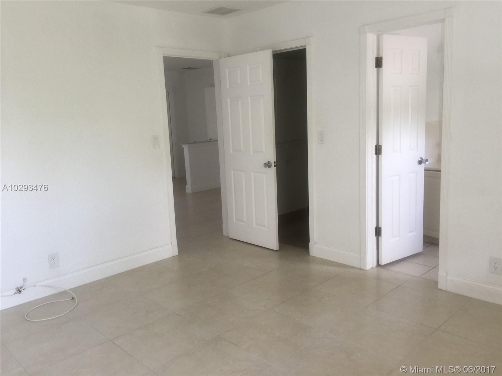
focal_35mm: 29
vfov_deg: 48.2
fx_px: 421
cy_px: 188
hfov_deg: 61.7
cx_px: 251
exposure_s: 1/30
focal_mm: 4.15
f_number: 2.2
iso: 40
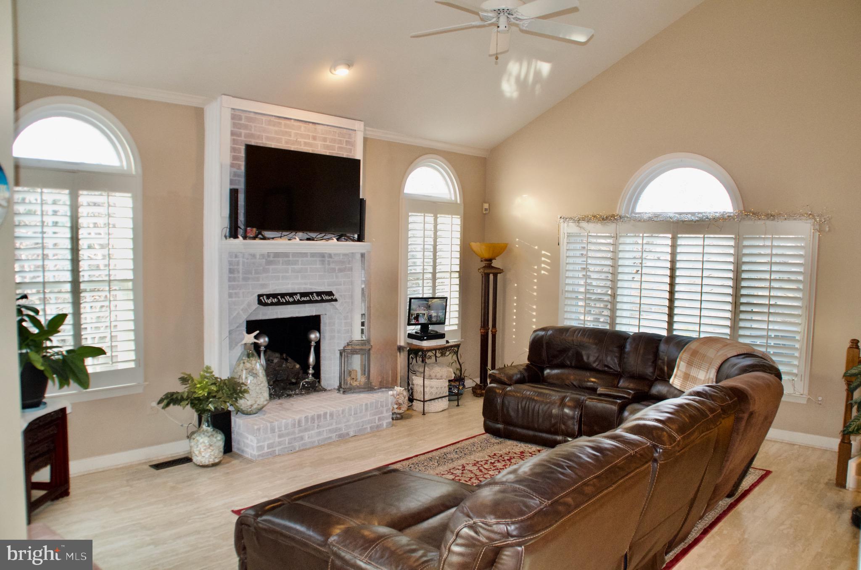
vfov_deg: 47.7
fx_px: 644
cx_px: 430
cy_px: 285
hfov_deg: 67.5
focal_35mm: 27
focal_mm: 18
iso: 1600
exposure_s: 1/80
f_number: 5.6
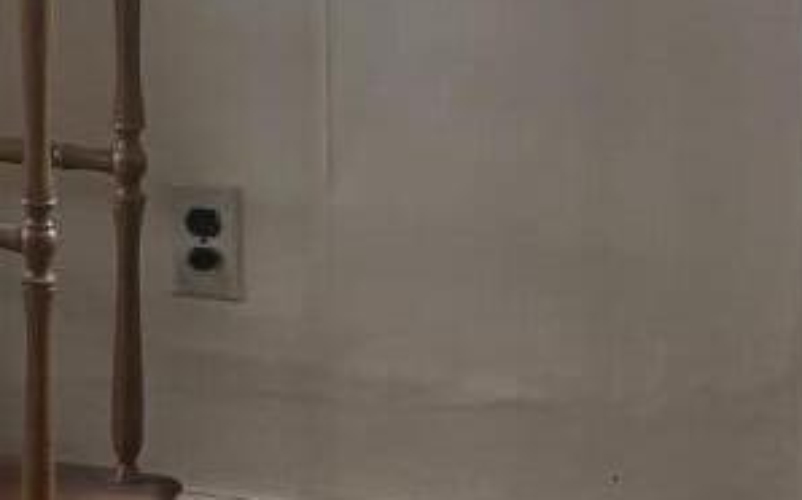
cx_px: -861
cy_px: -704
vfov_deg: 6.7
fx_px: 4042
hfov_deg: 10.3
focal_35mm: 185
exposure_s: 1/121
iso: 80
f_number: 1.6
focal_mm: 5.96
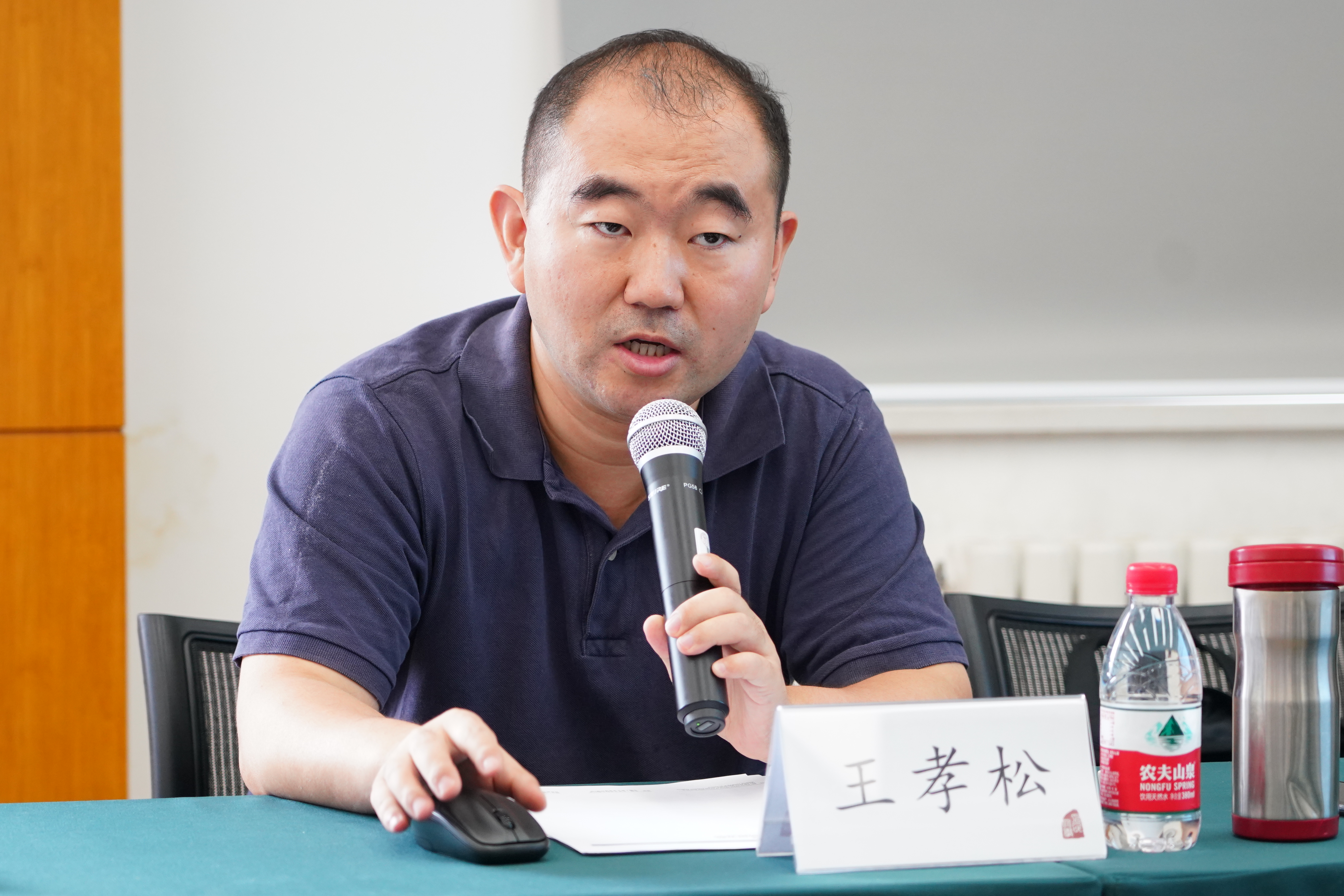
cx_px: 672
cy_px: 448
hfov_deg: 15.2
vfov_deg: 10.2
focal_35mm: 135
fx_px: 5040
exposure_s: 1/80
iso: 1600
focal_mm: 90
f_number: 4
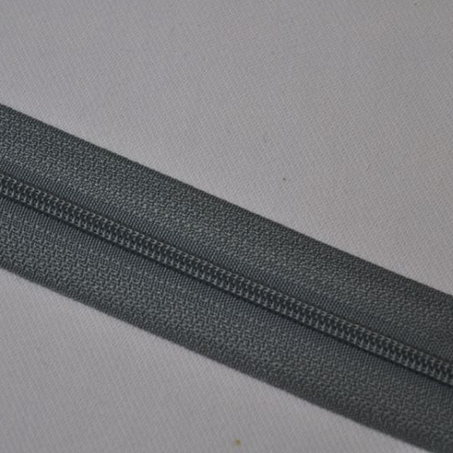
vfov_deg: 16.3
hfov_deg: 16.3
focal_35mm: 107
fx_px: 1579
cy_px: 226
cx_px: 142
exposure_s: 1/125
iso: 360
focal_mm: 55
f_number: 5.6
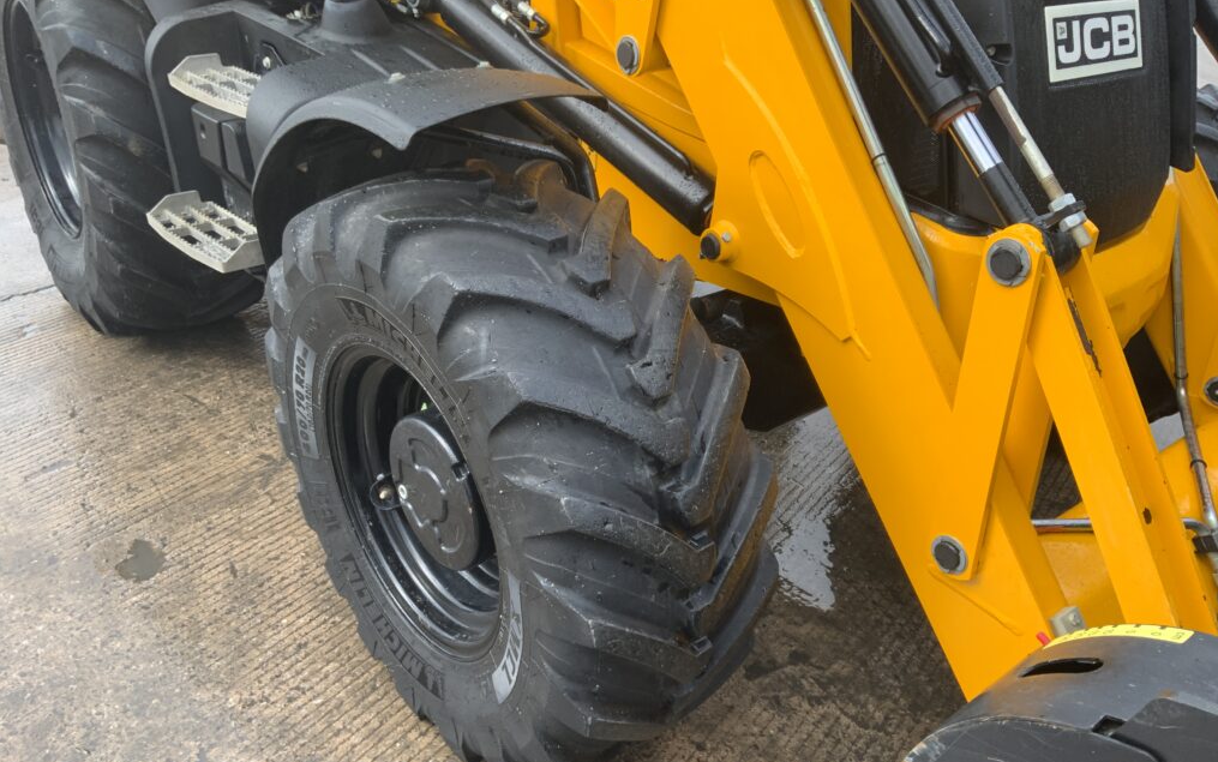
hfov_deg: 61.2
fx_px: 1029
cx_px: 613
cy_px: 415
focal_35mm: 31
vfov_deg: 40.6
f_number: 1.8
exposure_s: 1/153
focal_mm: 3
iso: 16
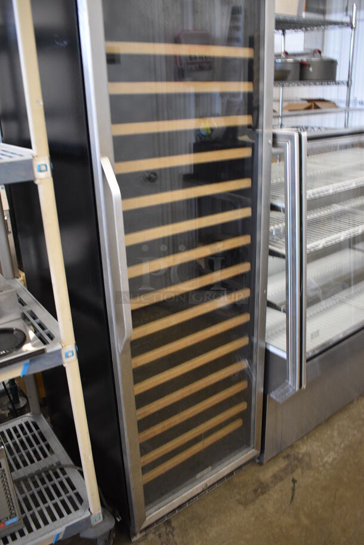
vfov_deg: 61.9
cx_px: 182
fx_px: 454
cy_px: 272
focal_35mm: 30
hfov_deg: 43.7
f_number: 3.8
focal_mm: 20
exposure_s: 1/125
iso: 1600
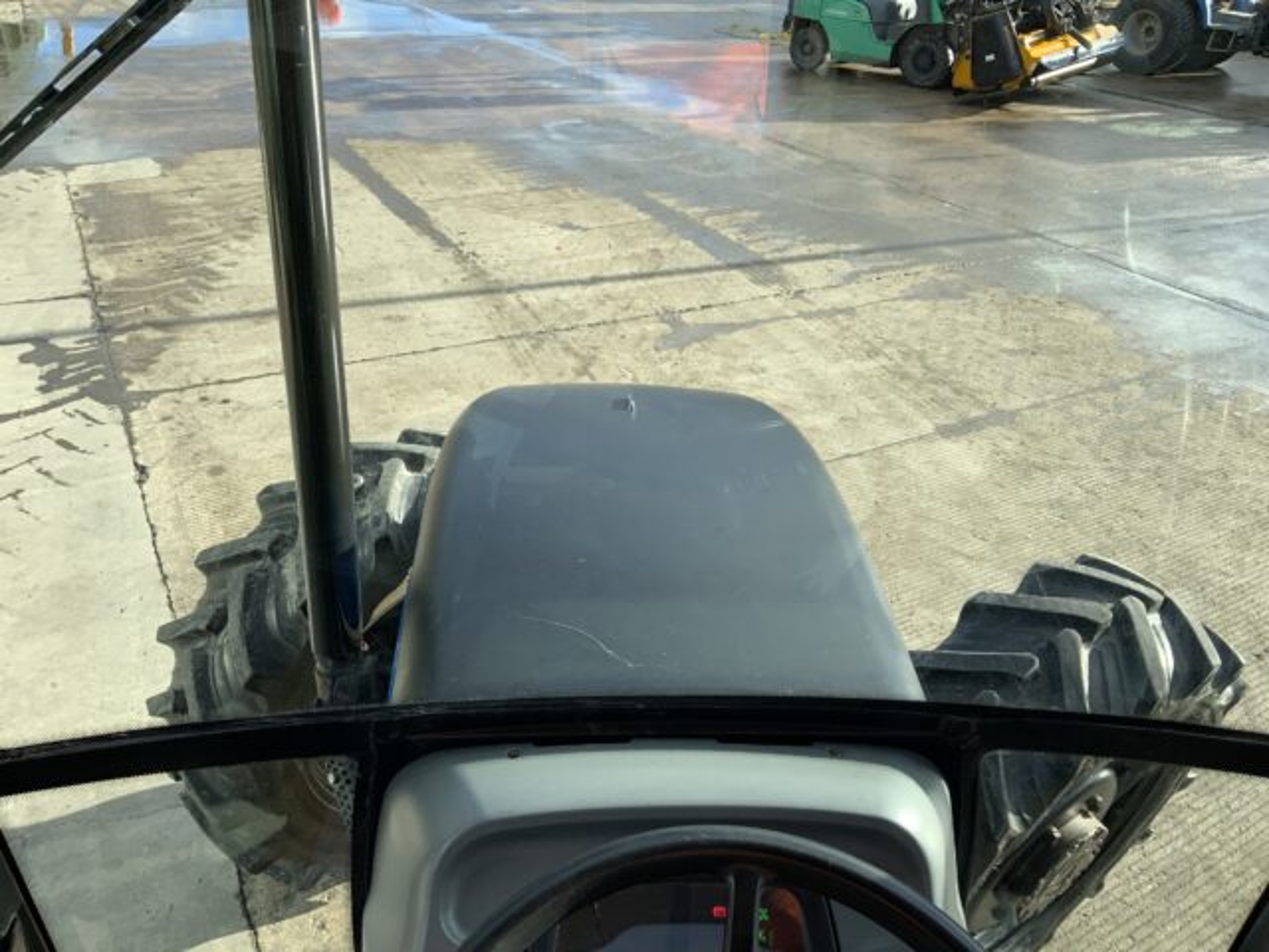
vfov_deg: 48.2
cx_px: 634
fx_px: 1063
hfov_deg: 61.7
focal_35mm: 29
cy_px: 476
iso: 16
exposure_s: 1/586
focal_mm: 3
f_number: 1.8
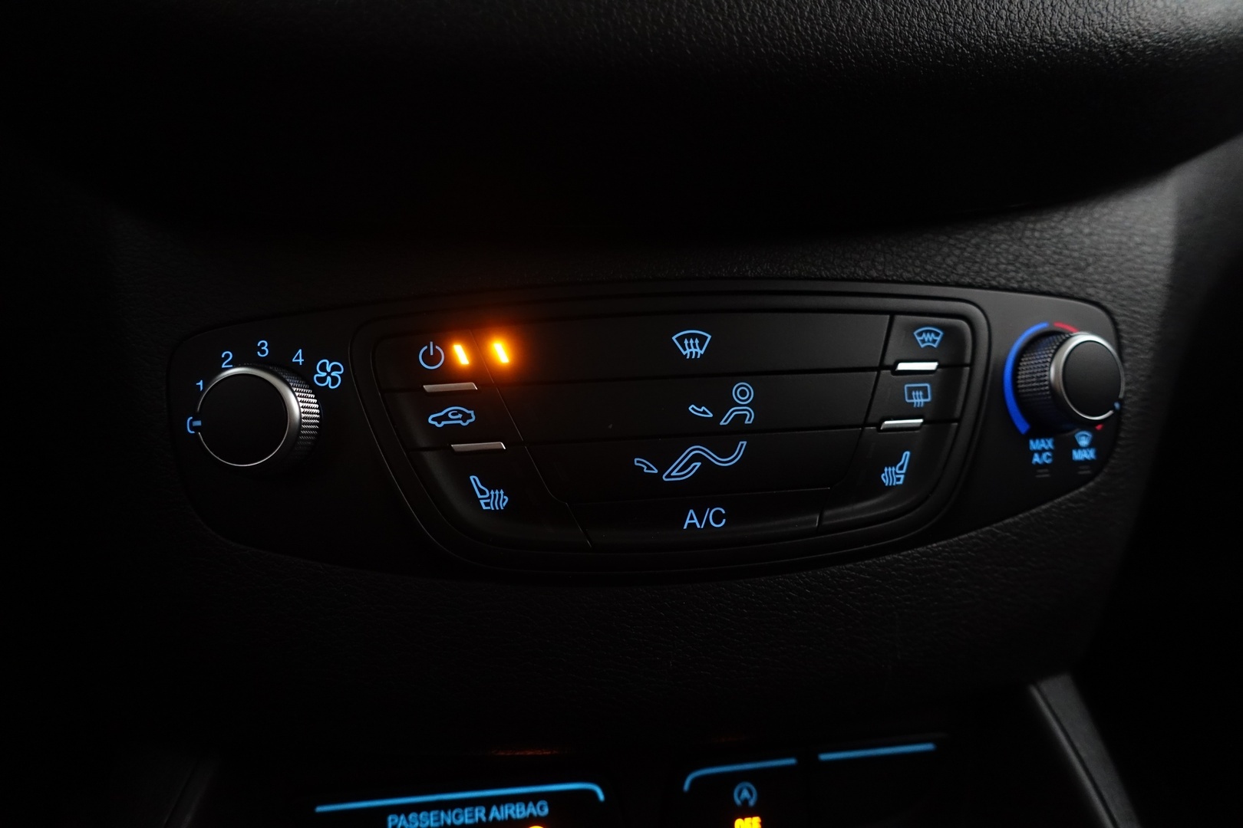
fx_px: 829
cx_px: 622
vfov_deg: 53.1
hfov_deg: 73.7
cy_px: 414
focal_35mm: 24
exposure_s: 1/50
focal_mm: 8.8
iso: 1000
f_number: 2.5
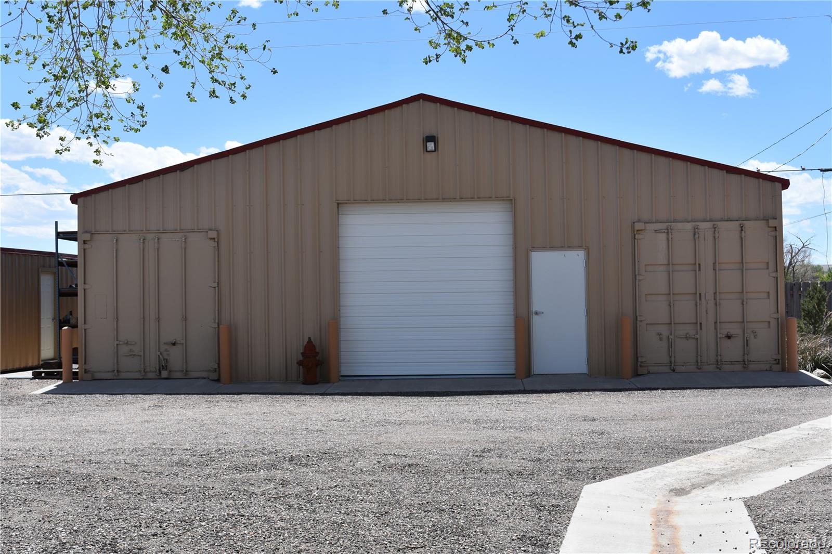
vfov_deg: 30.8
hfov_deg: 45.0
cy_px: 277
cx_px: 416
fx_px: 1005
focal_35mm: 44
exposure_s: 1/500
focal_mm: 29
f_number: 8
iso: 140
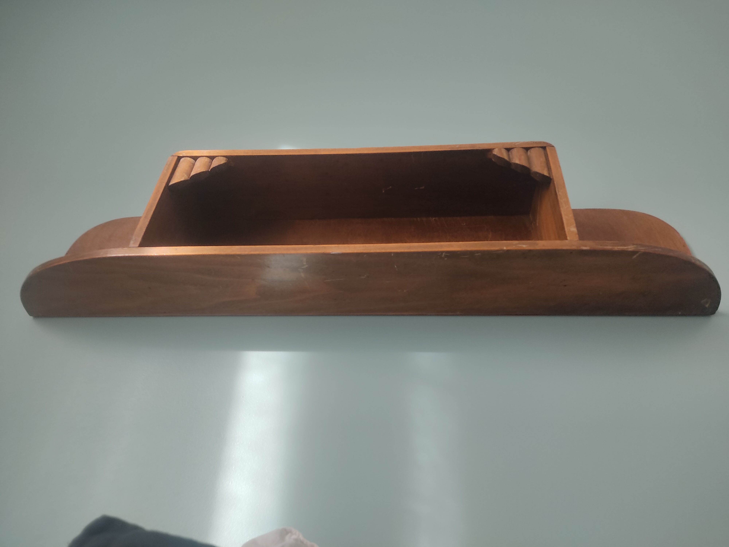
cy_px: 274
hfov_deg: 67.3
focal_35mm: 26
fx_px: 548
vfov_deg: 53.1
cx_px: 364
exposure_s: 1/50
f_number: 1.79
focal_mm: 4.74
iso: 129
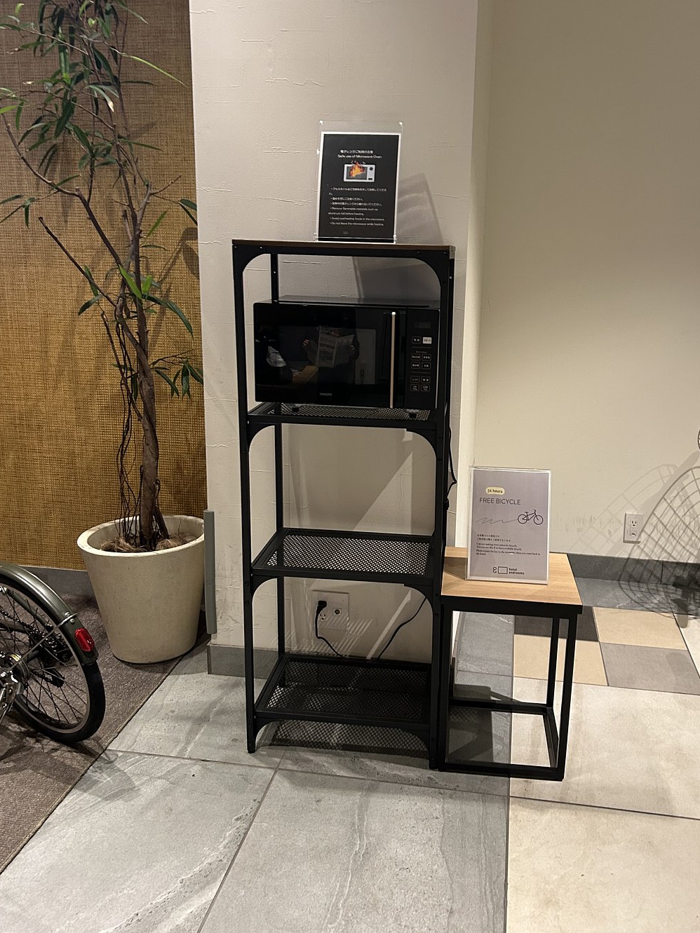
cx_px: 386
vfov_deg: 59.9
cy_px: 436
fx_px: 809
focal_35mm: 30
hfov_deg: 46.7
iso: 250
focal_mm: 5.7
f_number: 1.5
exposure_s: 1/60
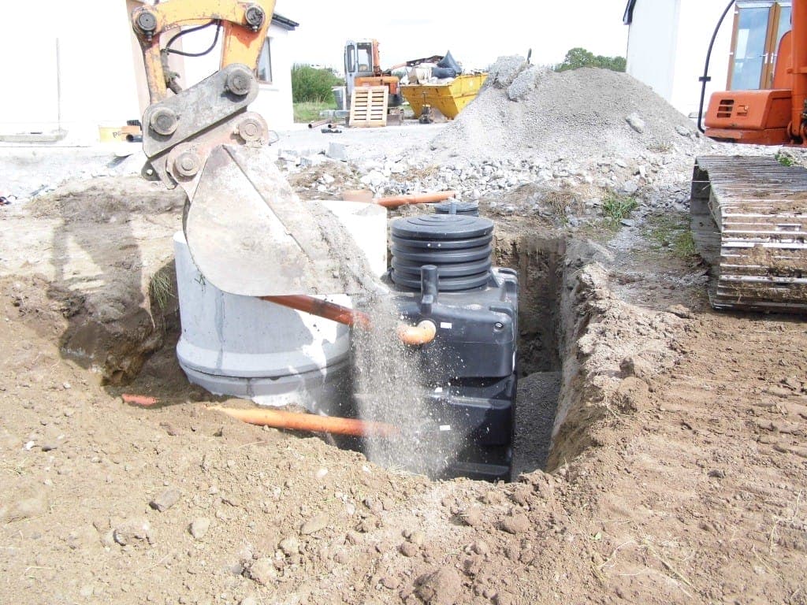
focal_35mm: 29
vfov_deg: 48.2
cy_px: 302
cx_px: 404
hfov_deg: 61.7
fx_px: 676
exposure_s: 1/400
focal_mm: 5.2
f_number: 3.2
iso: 100
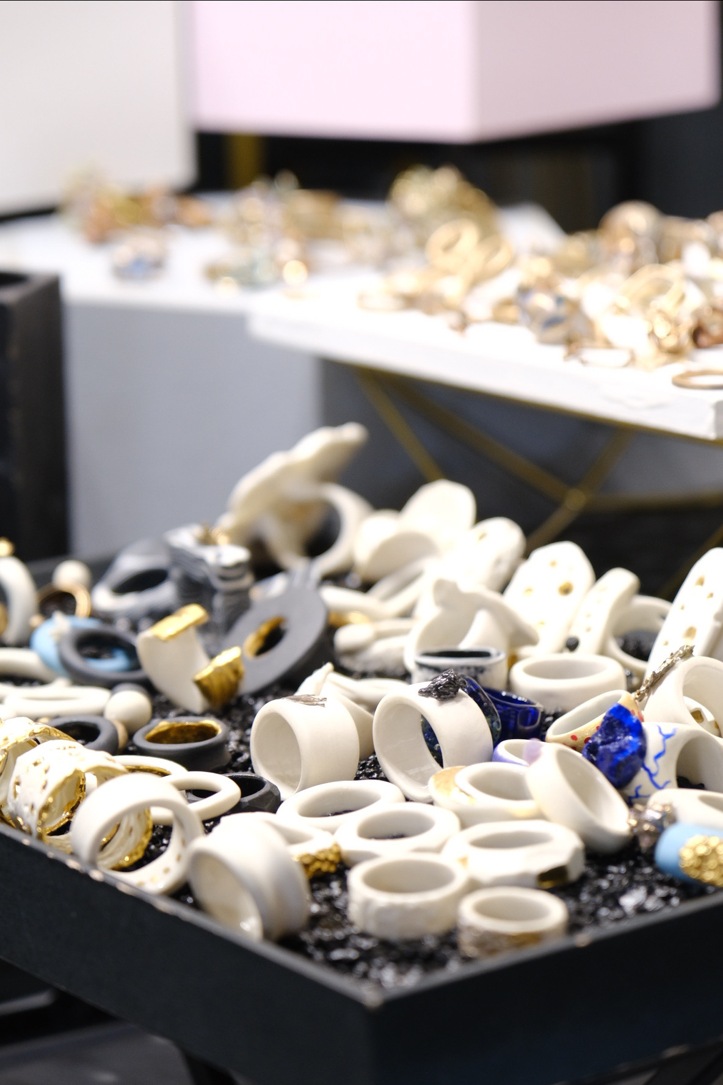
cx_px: 362
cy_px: 542
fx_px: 3615
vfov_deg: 17.1
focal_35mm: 120
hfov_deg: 11.4
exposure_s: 1/30
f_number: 4
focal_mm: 80
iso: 1000
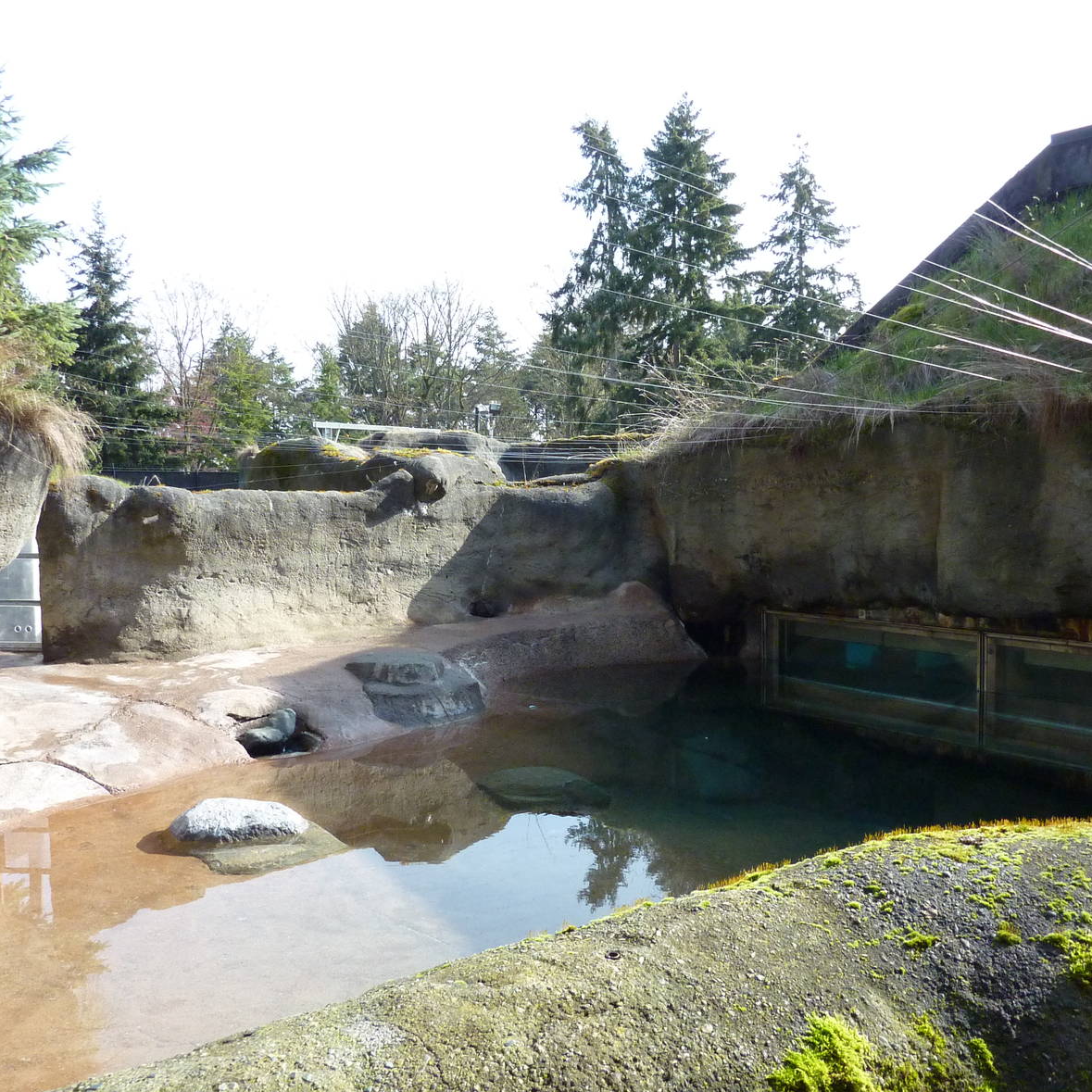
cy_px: 552
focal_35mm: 30
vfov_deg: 54.0
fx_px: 1071
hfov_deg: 54.0
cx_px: 577
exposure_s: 1/500
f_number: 3.3
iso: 250
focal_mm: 4.1
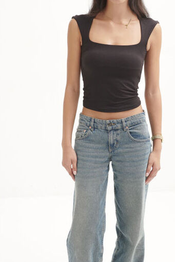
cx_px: 113
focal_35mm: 70
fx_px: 510
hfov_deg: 19.4
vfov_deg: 28.8
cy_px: 127
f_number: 8
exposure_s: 1/200
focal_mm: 35
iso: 125
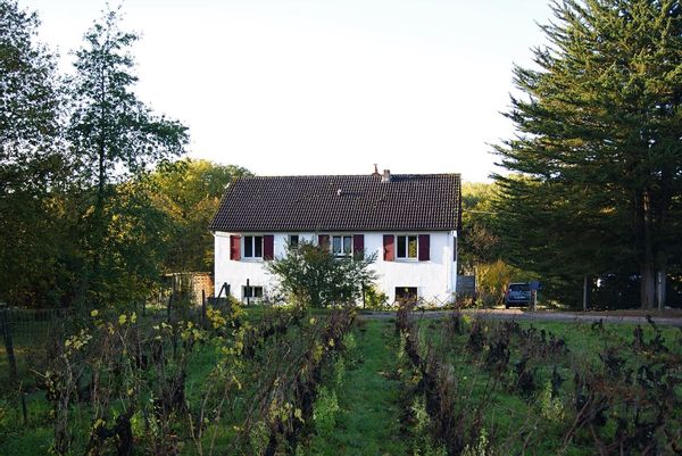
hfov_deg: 49.5
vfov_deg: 34.3
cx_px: 341
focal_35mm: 39
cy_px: 228
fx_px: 739
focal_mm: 26
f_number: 4.5
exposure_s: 1/80
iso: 100
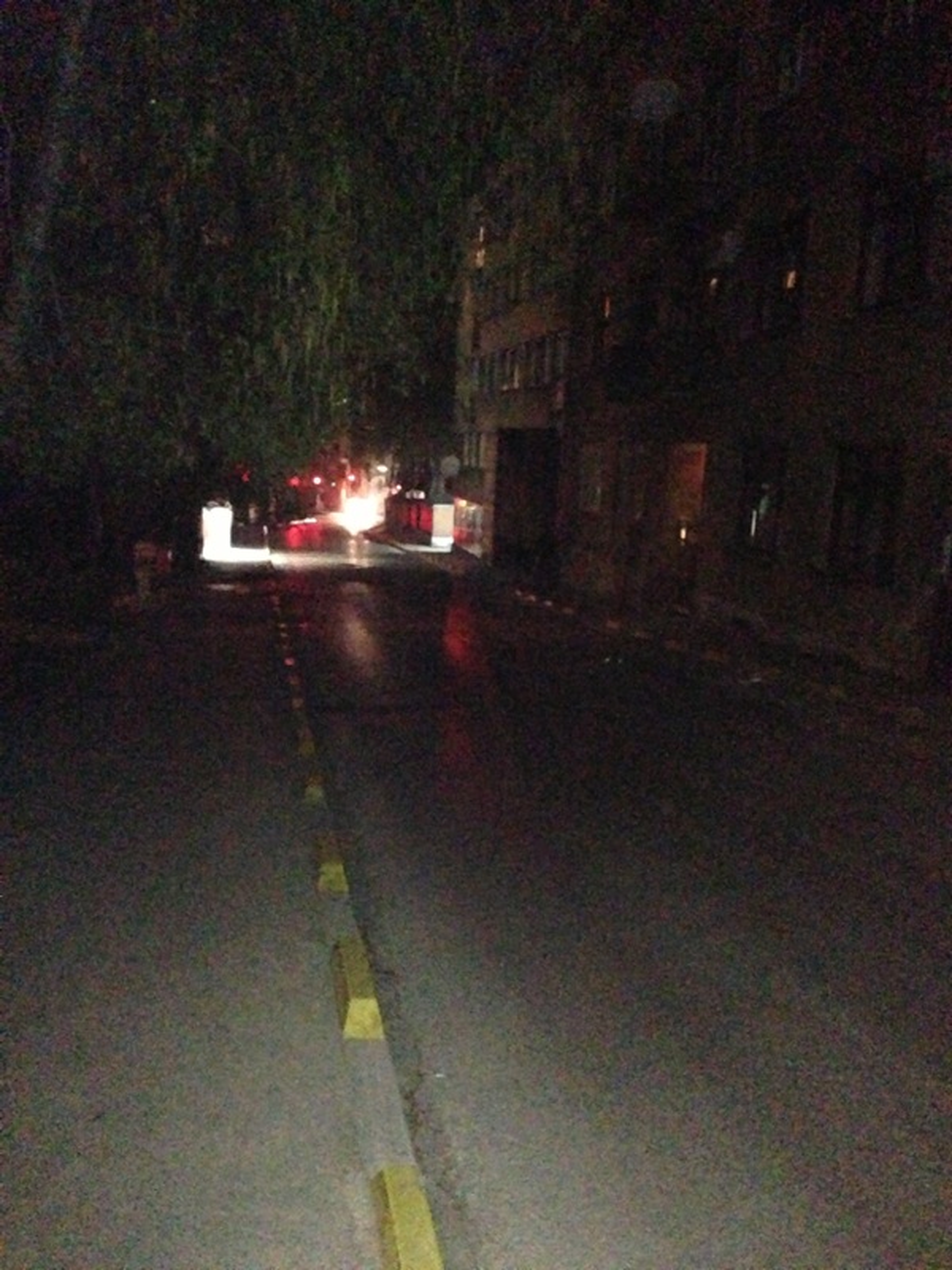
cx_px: 476
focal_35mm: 33
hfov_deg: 42.9
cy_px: 635
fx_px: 1210
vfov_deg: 55.4
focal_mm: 4.13
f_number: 2.4
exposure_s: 1/16
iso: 3200
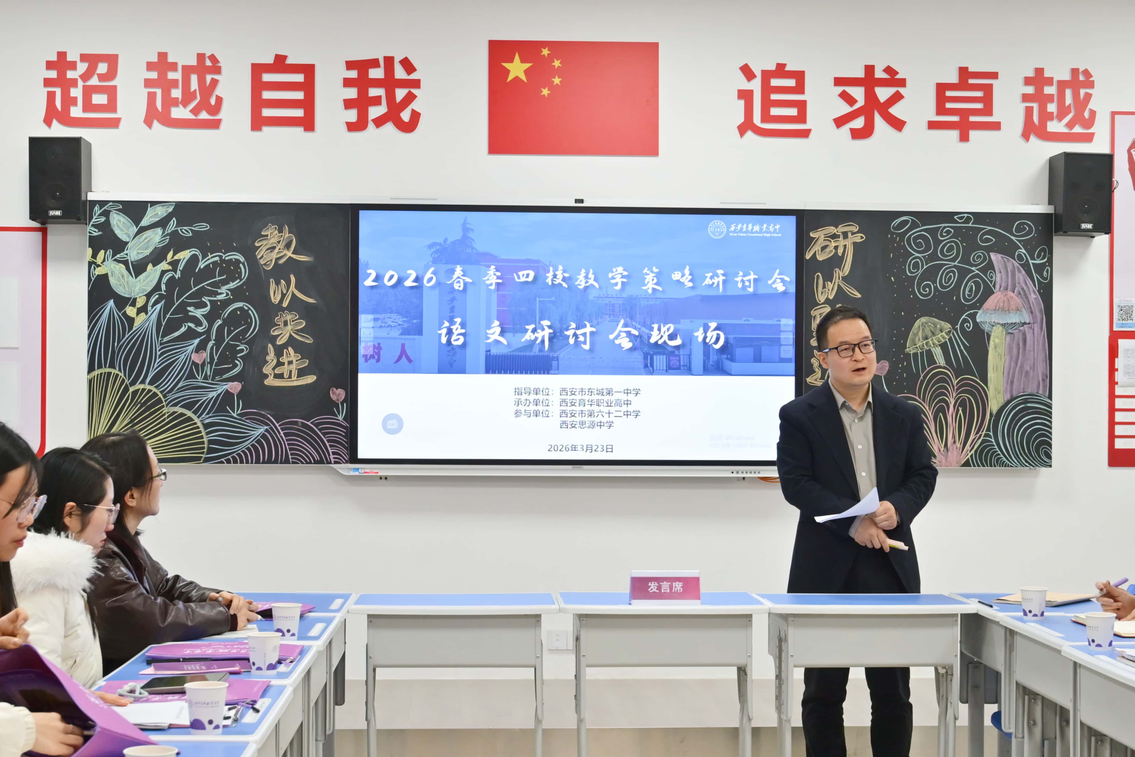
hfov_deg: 38.9
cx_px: 568
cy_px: 378
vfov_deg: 26.5
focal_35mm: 51
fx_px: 1608
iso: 2000
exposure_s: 1/125
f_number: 5.6
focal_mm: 34.5
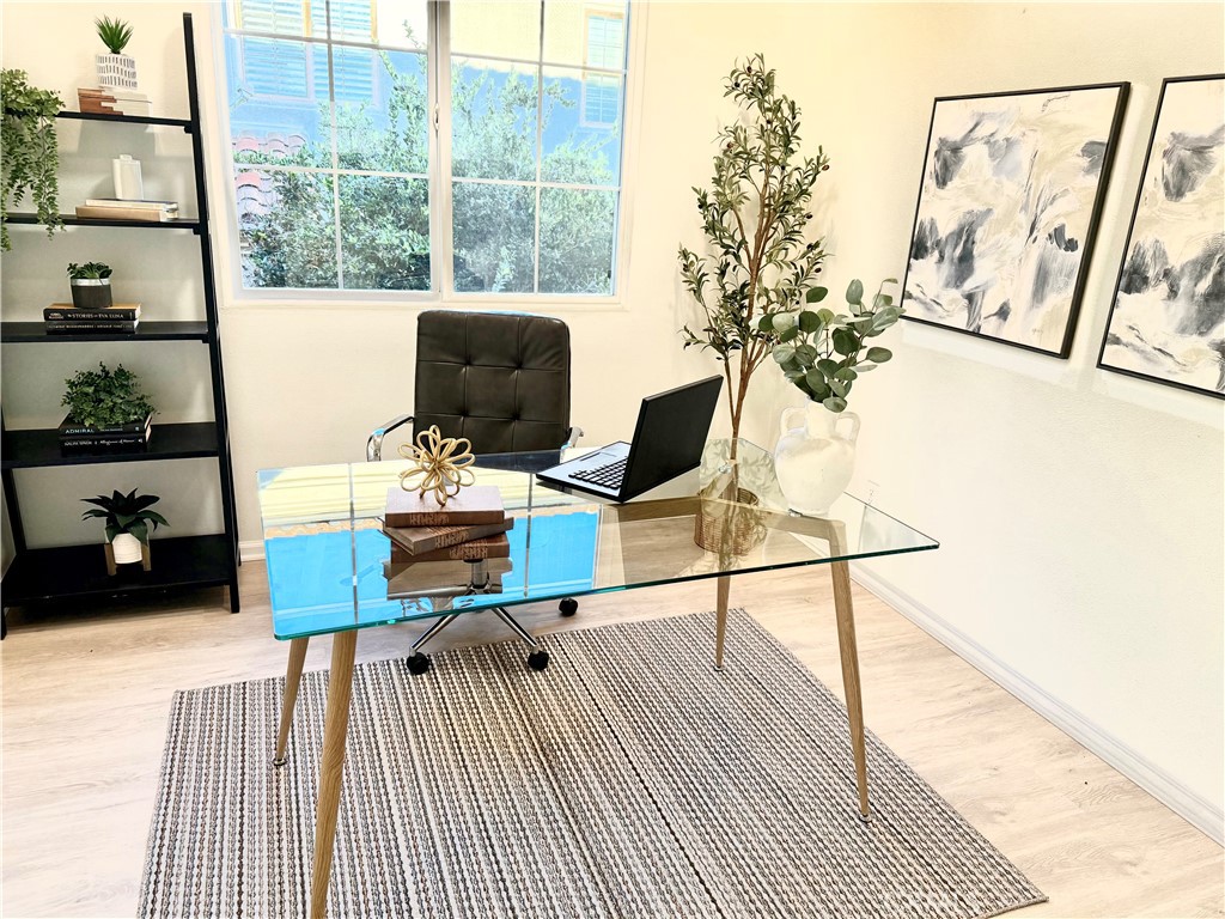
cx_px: 612
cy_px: 460
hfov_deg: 71.6
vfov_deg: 56.8
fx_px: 849
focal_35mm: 24
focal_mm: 6.76
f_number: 1.78
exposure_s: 1/226
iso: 200
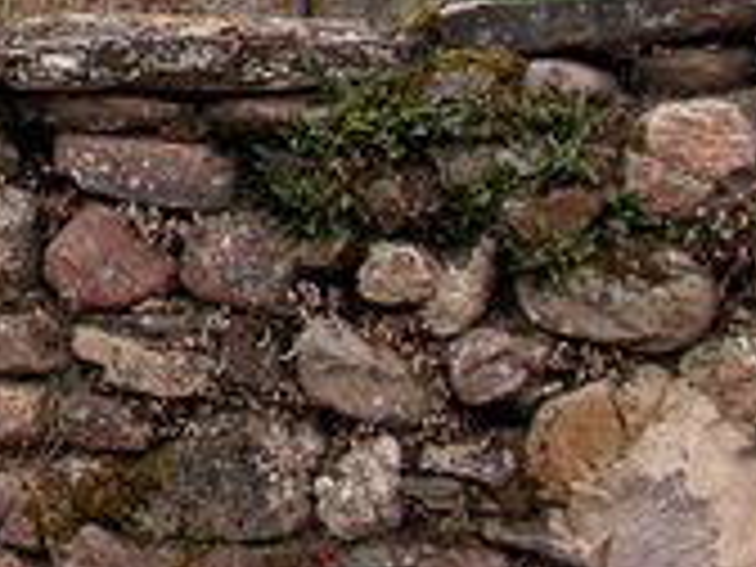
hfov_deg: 12.7
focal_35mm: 149
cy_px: -223
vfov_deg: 9.7
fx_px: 3254
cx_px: -284
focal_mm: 12.7
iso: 100
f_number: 4.8
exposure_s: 1/184
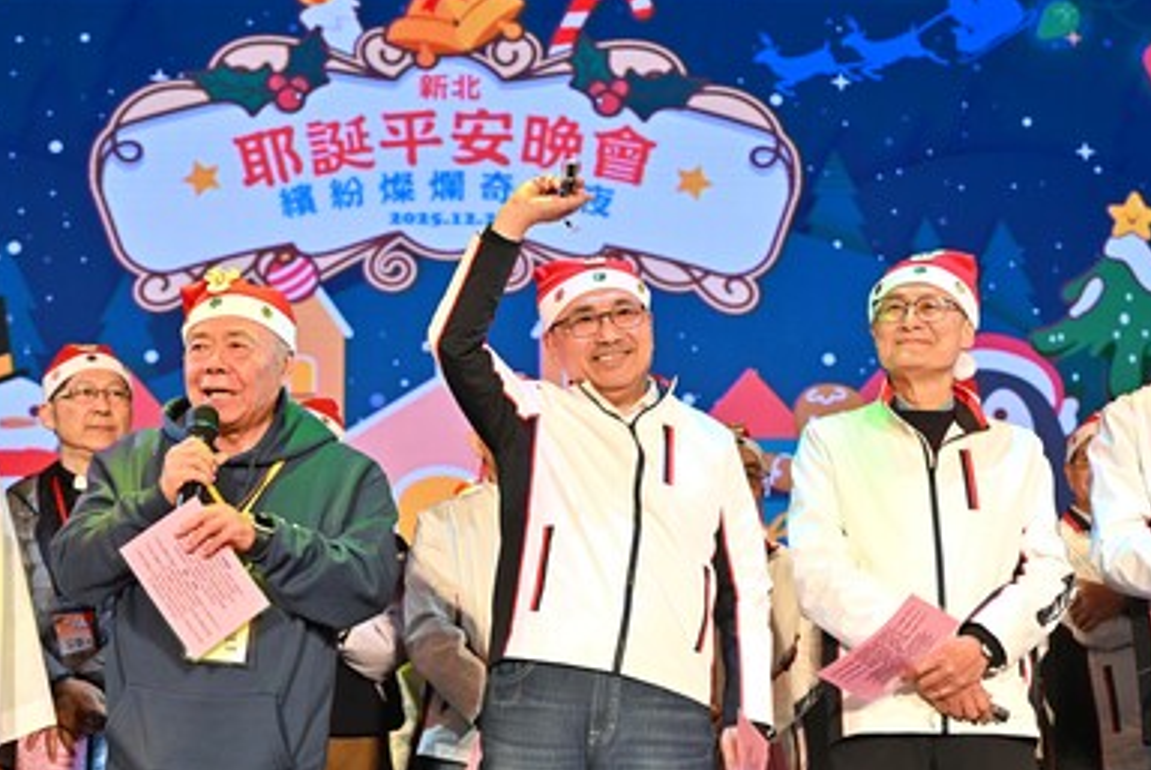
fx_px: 1632
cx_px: 561
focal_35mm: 51
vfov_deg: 26.6
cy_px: 385
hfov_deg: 38.8
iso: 250
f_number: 4
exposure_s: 1/125
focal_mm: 49
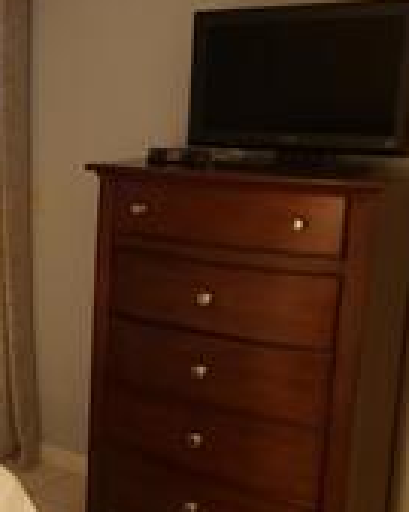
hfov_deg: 22.6
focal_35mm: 60
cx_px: -124
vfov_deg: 31.5
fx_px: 909
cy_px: 276
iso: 250
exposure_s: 1/13
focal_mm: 4.3
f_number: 1.5
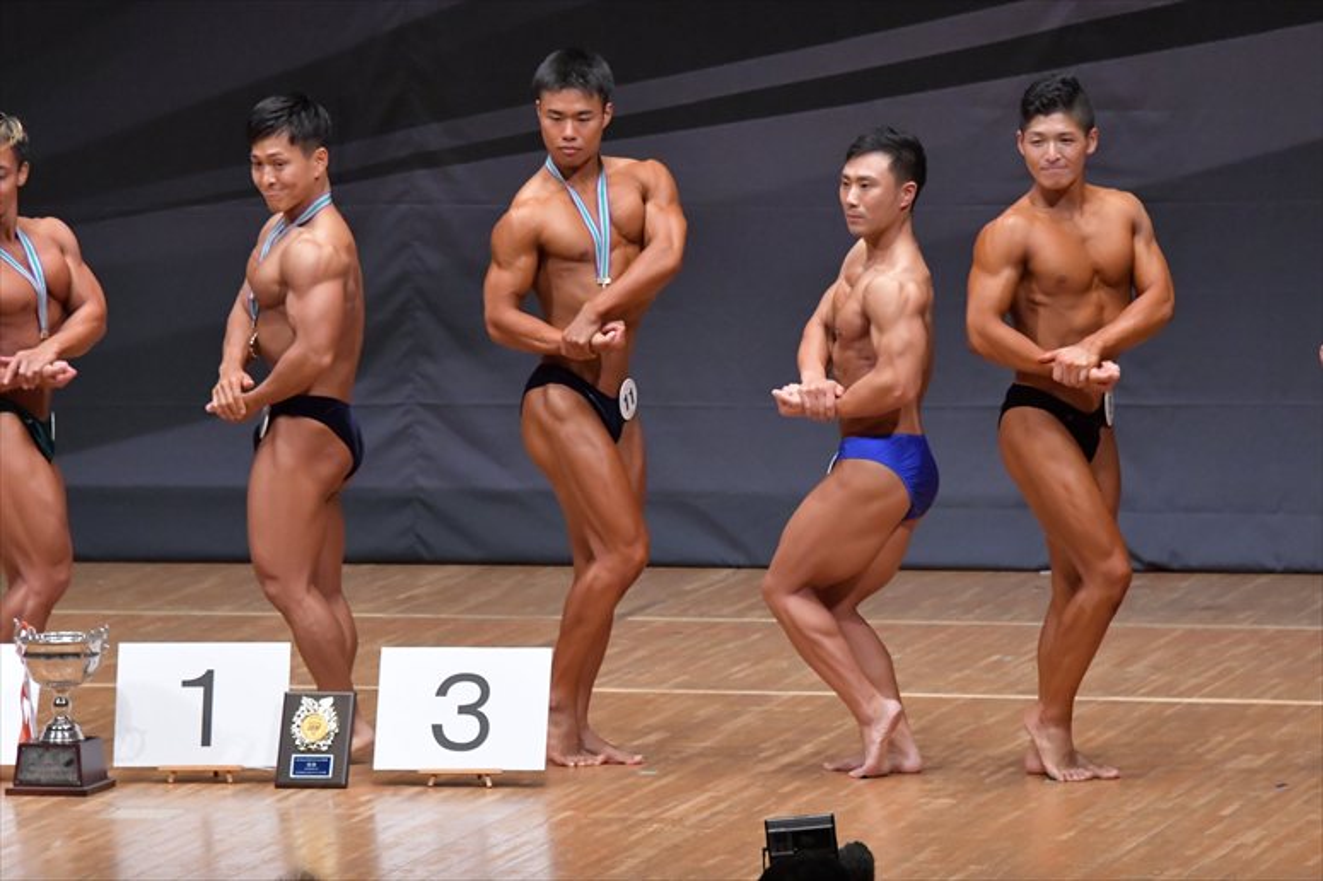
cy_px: 440
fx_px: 9918
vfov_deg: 5.1
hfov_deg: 7.6
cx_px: 662
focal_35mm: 270
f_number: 5.6
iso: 6400
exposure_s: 1/400
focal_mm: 180
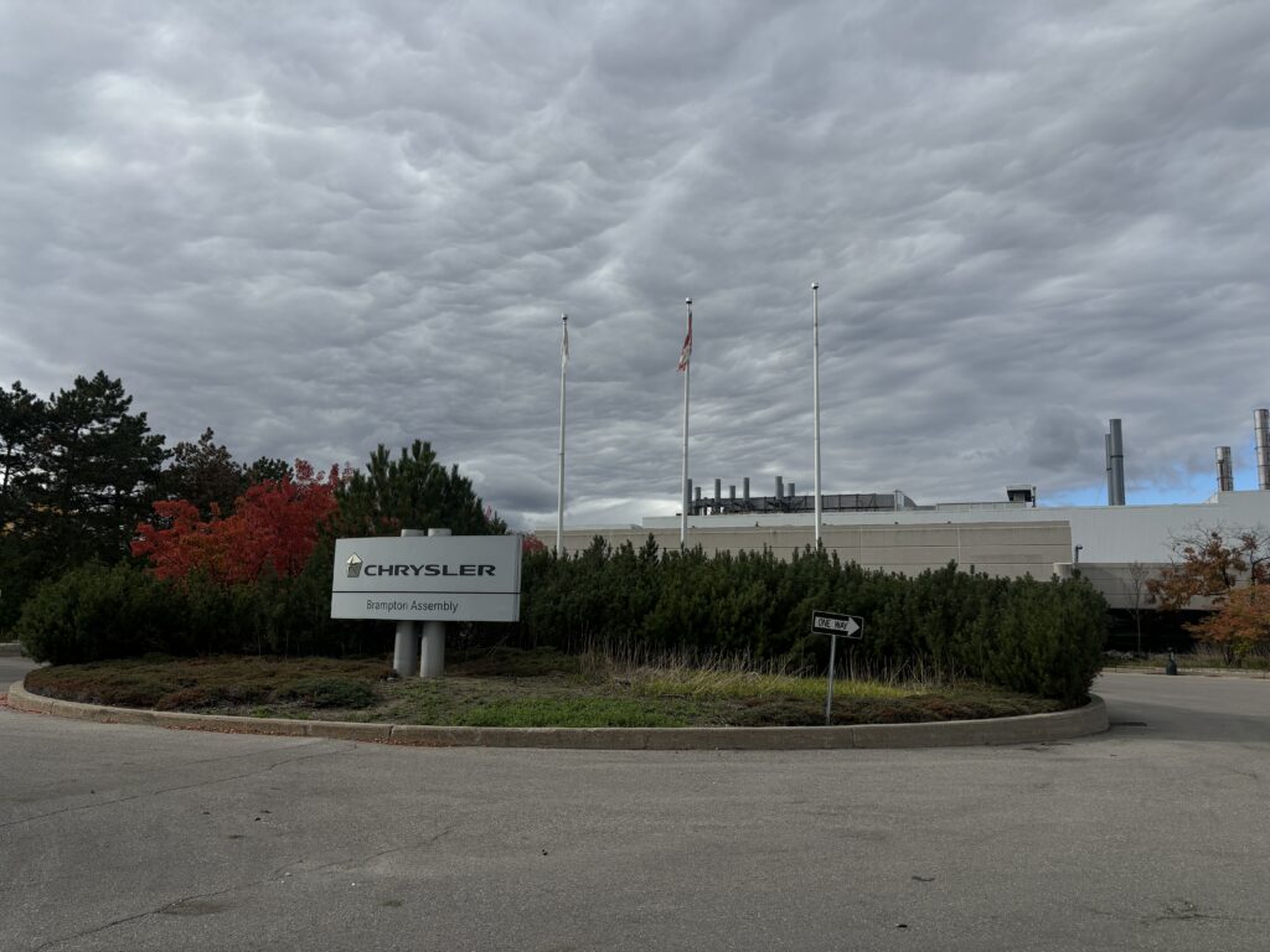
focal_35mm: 26
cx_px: 635
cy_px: 476
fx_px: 954
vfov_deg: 53.1
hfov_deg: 67.3
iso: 50
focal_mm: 5.96
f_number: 1.6
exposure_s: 1/5076
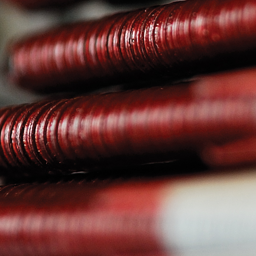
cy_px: 105
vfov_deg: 3.2
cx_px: 524
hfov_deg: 3.1
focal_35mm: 556
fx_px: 4652
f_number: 5.6
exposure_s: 1/200
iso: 100
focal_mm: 60
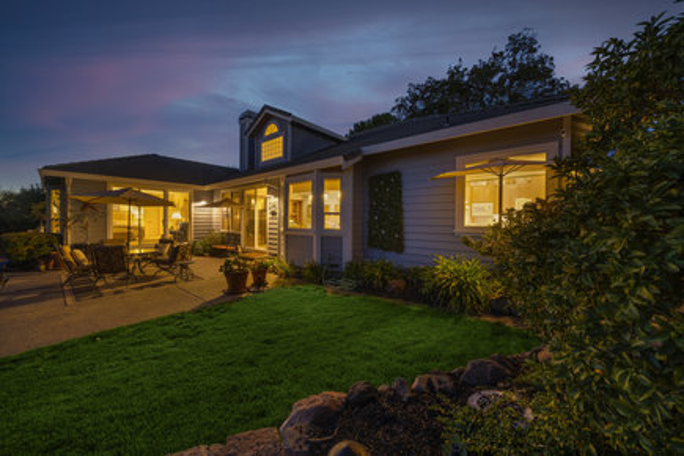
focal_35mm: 12
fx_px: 228
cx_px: 342
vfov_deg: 90.0
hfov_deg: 112.6
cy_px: 228
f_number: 11
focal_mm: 12
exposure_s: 4
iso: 400
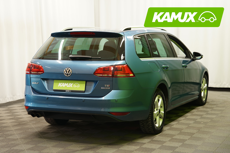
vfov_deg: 20.0
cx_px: 115
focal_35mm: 68
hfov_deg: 29.7
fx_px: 434
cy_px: 76
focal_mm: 68
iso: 500
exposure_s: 1/10
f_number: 6.3
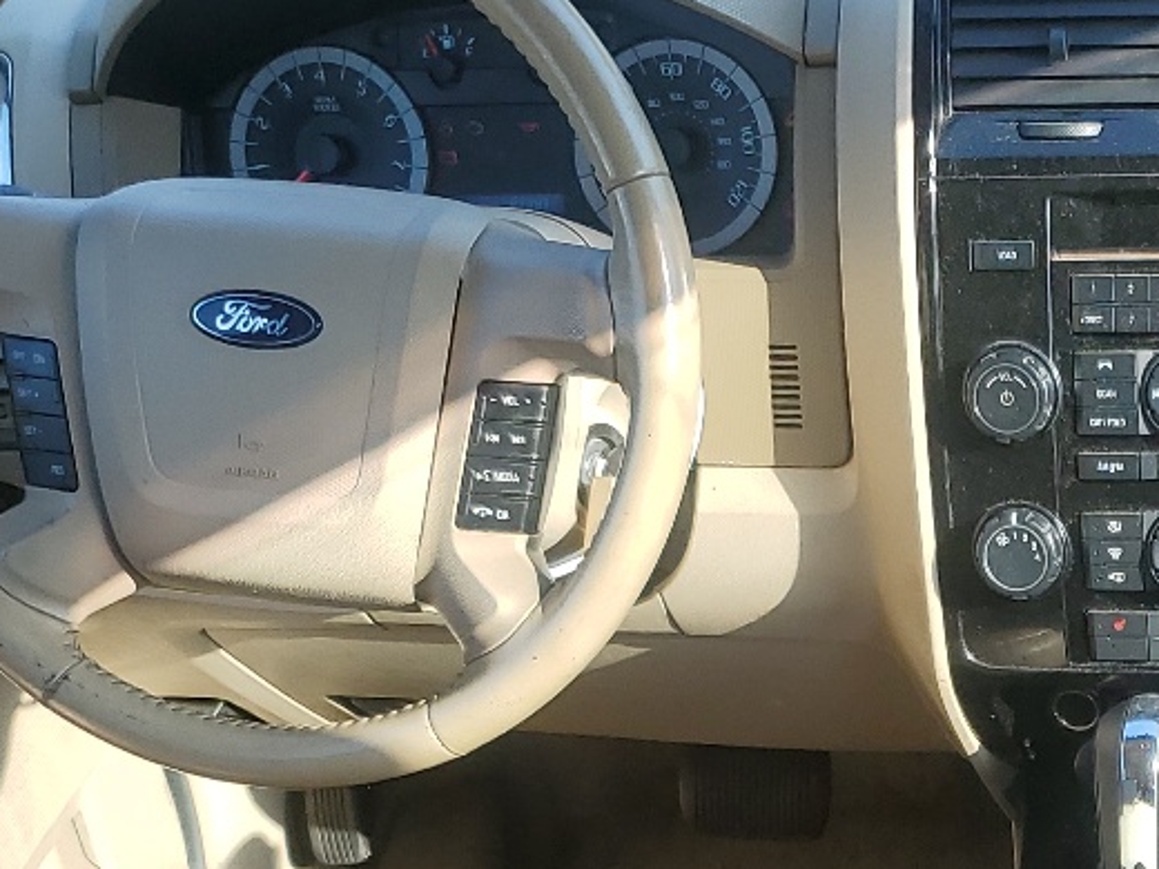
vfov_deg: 17.2
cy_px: 1159
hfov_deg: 23.4
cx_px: 1155
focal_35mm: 80
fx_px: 2679
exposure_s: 1/500
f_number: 1.5
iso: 50
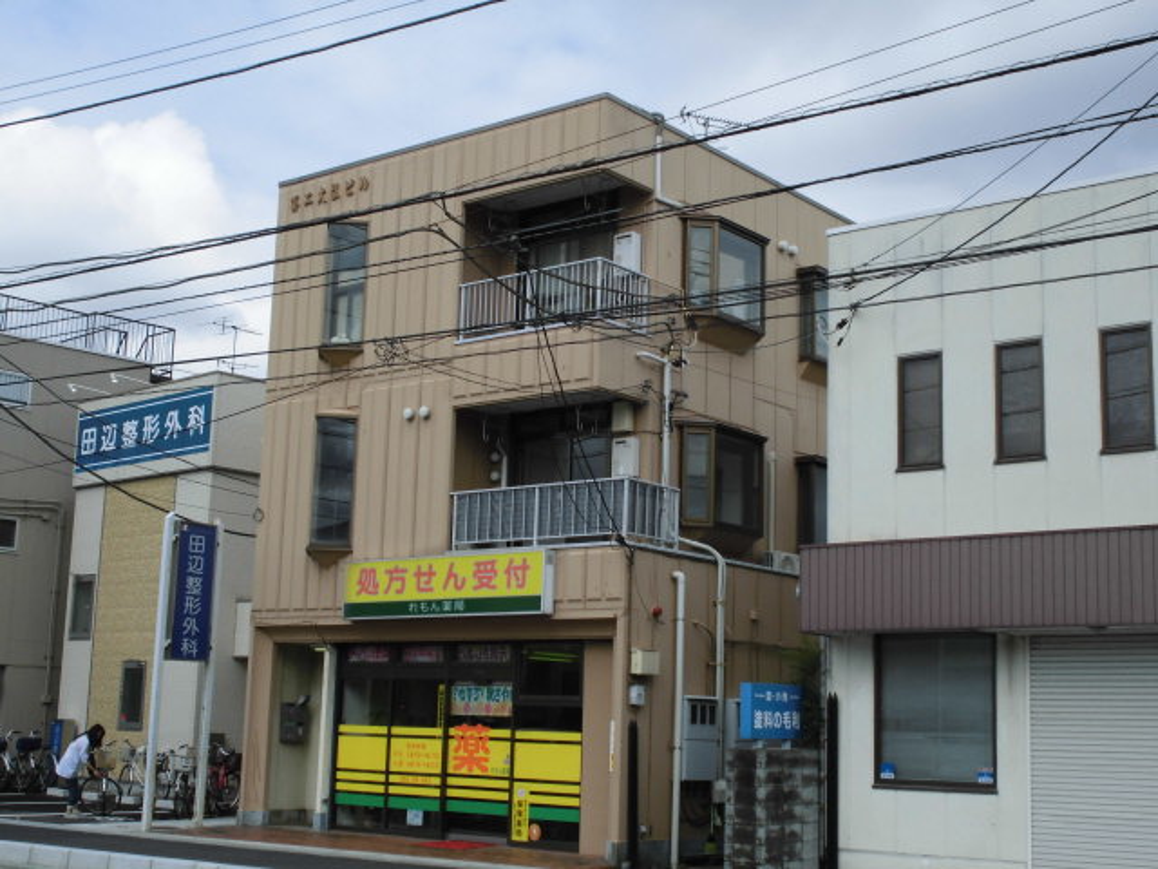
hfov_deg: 38.9
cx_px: 579
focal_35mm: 49
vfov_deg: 29.7
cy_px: 434
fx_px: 1639
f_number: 4.8
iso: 100
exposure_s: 1/500
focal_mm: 8.9
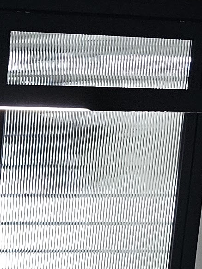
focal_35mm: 158
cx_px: -342
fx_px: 1228
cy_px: 508
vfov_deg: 11.5
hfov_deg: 8.3
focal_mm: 6.3
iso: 250
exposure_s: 1/100
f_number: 1.7
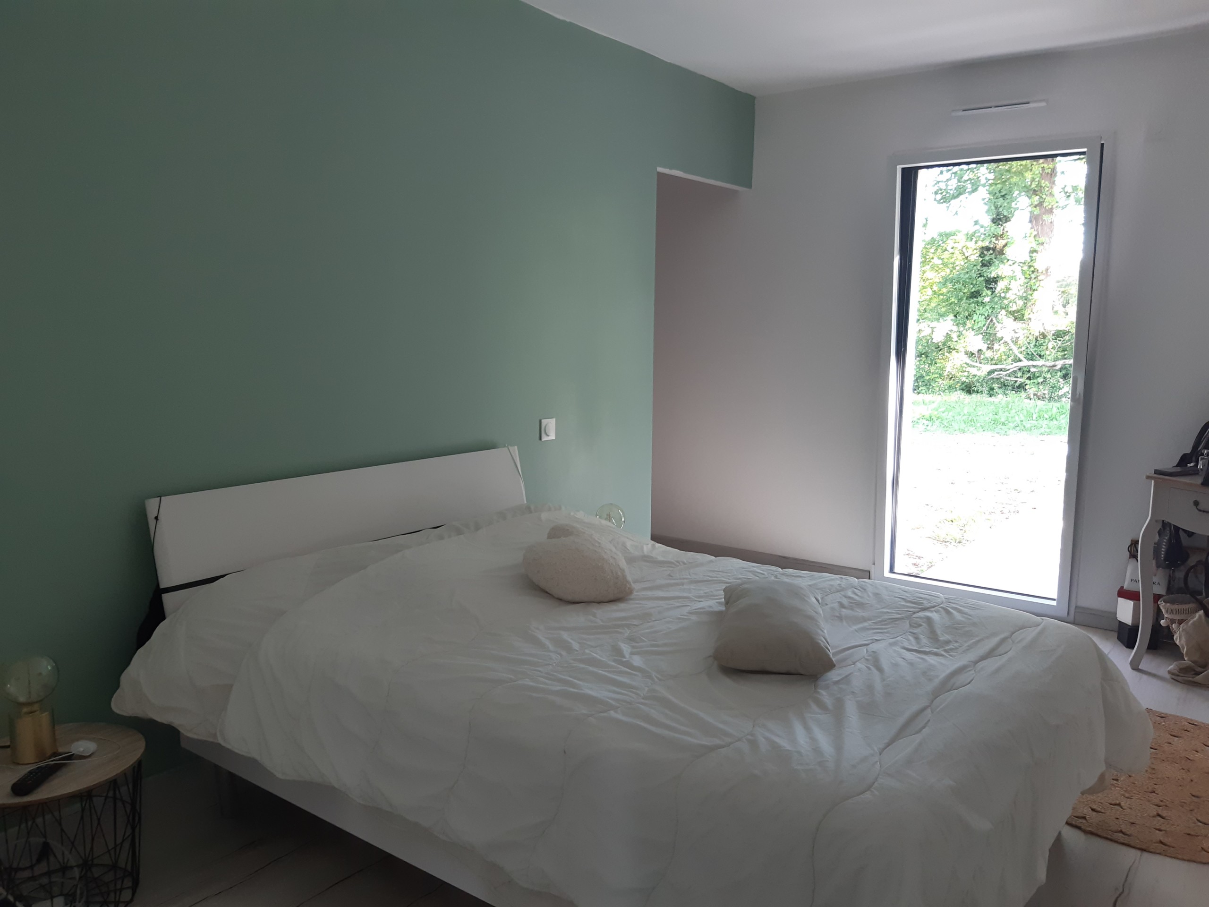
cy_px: 454
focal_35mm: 26
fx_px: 908
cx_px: 604
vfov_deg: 53.1
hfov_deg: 67.3
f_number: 1.7
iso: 100
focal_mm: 3.92
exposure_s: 1/50
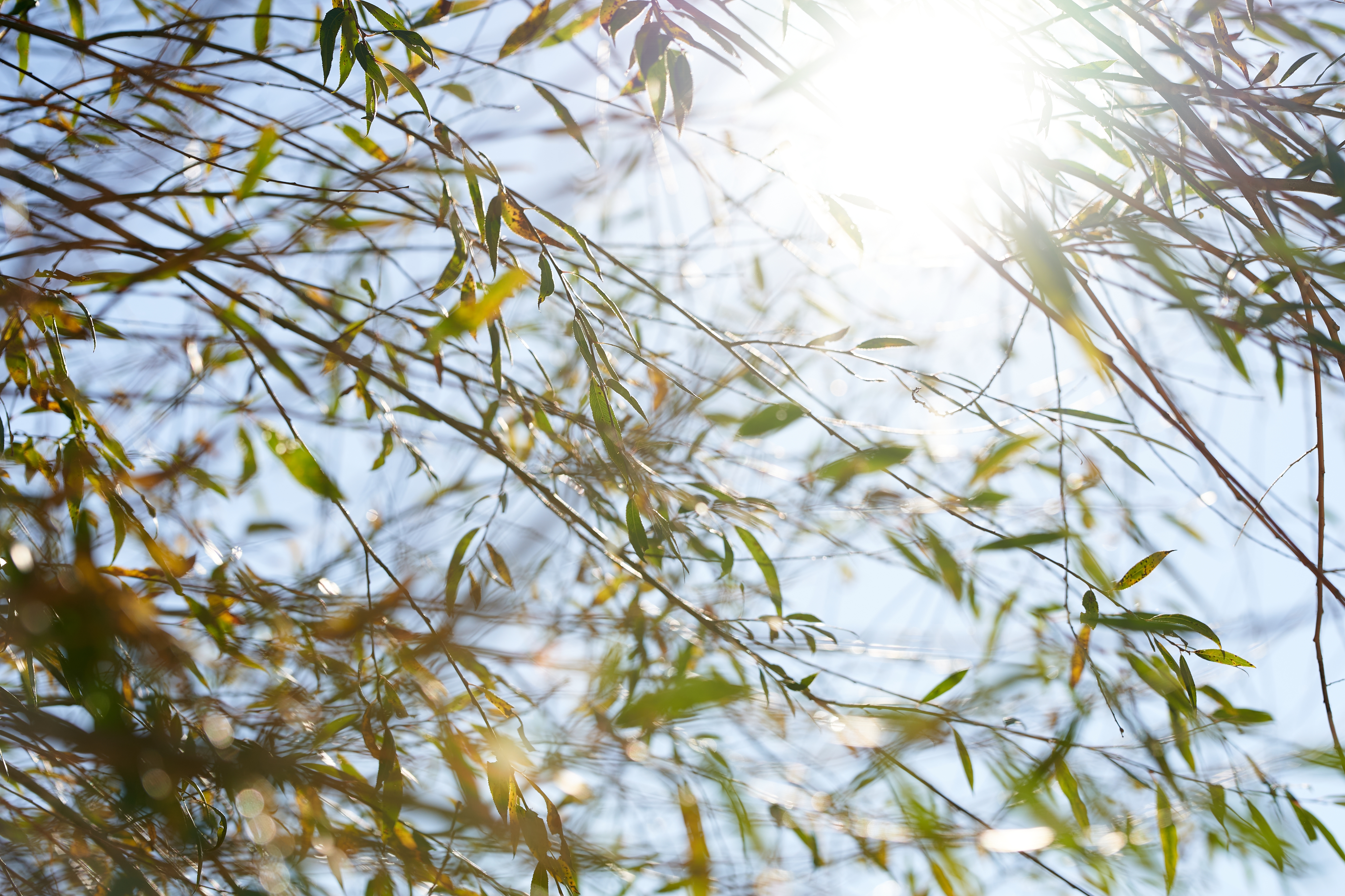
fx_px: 4409
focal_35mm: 118
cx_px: 718
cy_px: 432
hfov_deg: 17.3
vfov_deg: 11.6
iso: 100
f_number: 3.5
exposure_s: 1/1250
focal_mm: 103
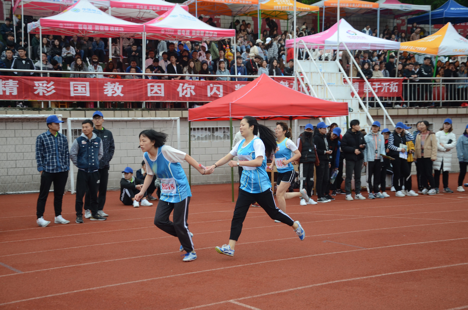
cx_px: 234
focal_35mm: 52
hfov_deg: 37.9
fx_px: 681
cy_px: 155
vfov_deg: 25.6
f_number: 4.5
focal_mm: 35
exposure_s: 1/320
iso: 280
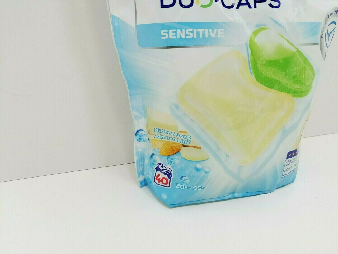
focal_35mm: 27
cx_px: 169
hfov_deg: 65.3
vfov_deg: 51.4
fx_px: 264
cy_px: 127
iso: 50
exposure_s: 1/105
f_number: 1.8
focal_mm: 3.95
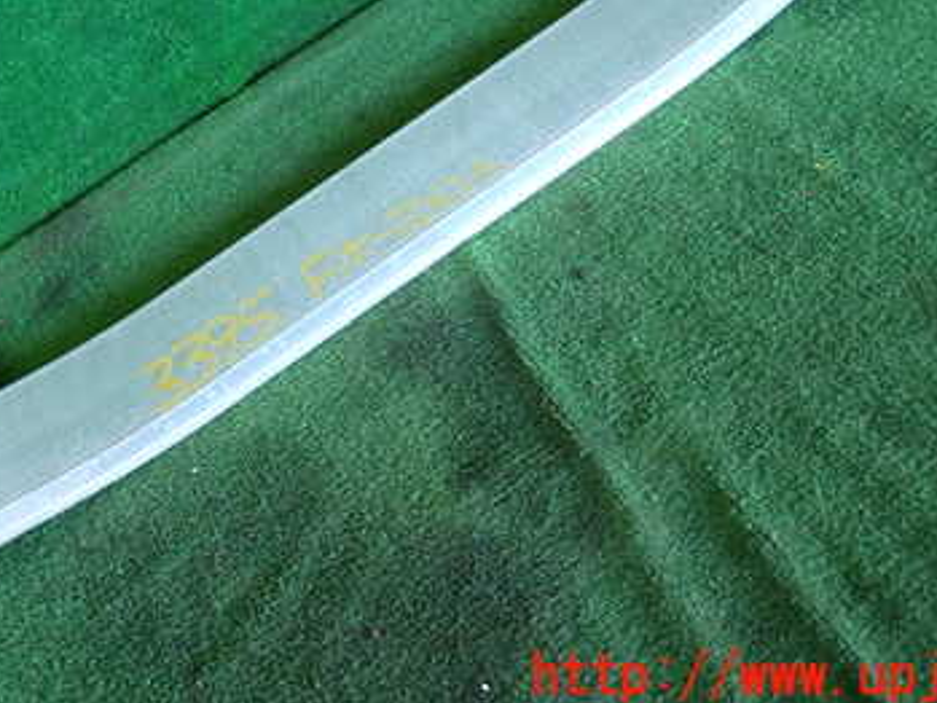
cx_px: 333
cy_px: 107
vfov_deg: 32.4
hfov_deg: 43.4
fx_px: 1164
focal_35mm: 43
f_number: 2
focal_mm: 4.5
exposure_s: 1/125
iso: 200
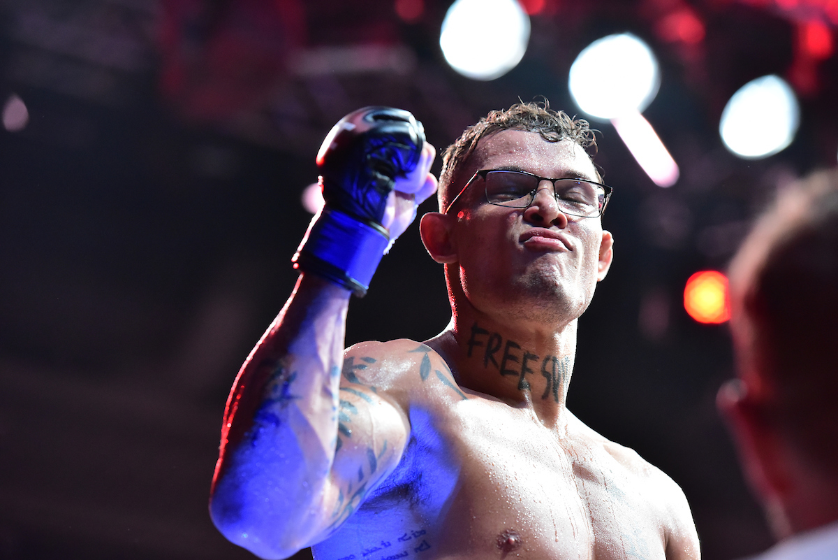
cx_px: 419
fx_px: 3609
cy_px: 280
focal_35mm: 155
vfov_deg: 8.9
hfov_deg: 13.2
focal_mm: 155
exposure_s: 1/500
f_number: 3.5
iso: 4000
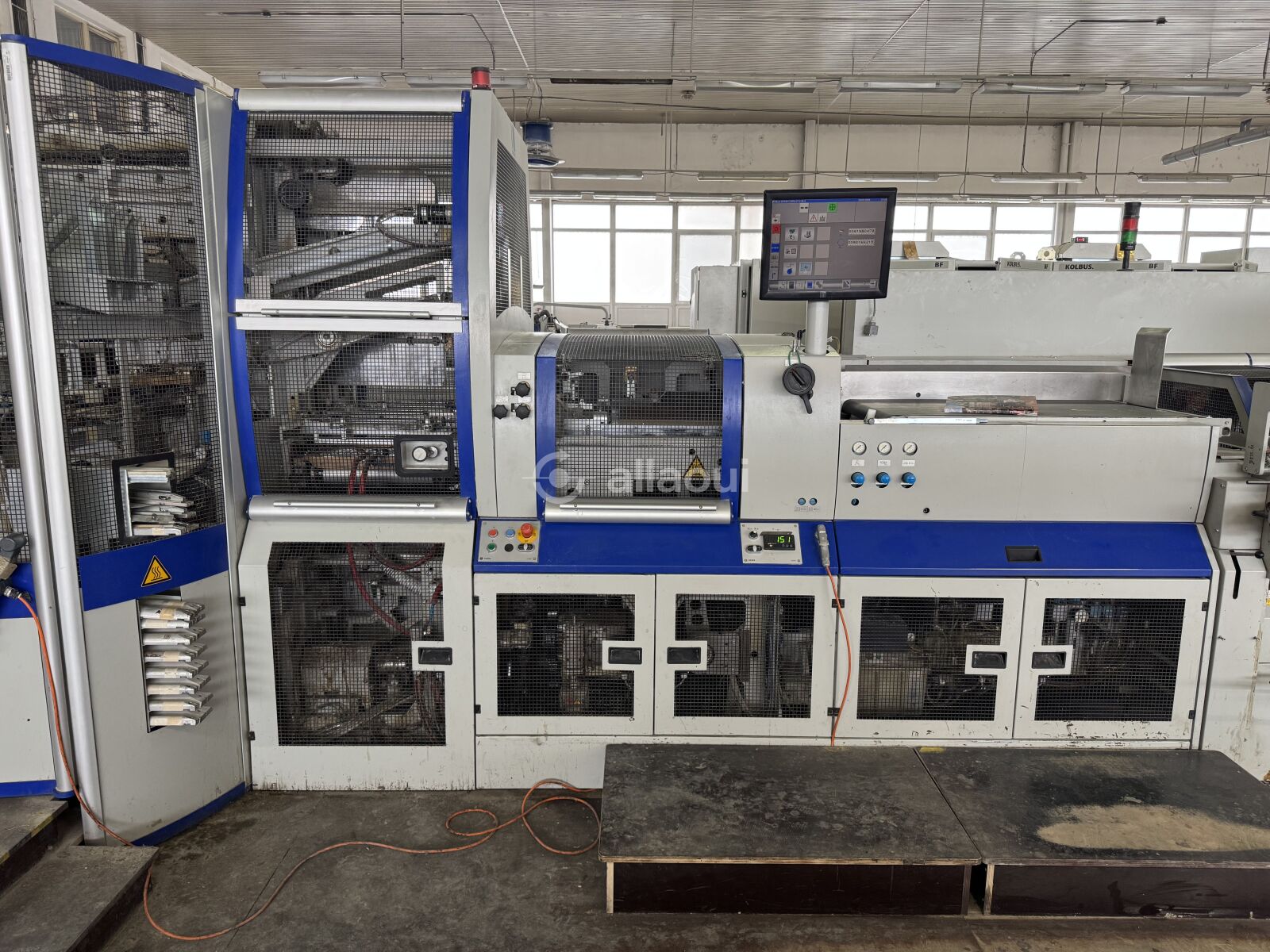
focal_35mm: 24
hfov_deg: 71.6
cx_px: 635
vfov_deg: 56.8
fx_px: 881
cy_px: 476
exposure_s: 1/100
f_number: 1.78
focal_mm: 6.76
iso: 200
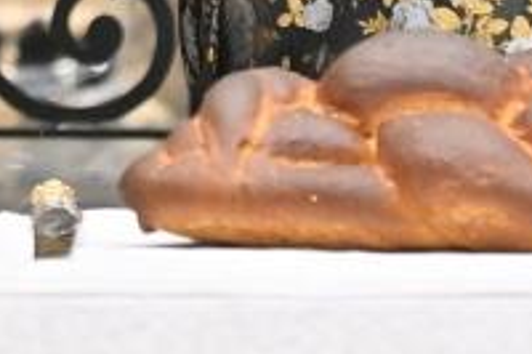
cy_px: -460
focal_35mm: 1307
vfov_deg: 1.0
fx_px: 19298
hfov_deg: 1.6
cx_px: -109
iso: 250
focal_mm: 170
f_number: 2.8
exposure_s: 1/320
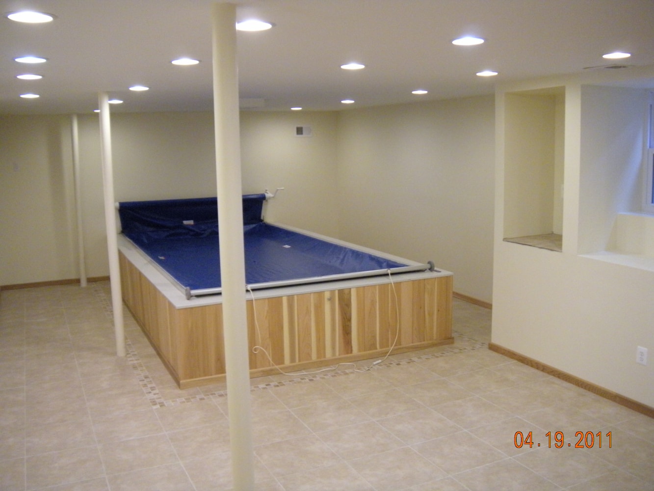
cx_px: 327
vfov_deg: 40.7
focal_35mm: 35
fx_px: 661
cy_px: 246
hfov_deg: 52.6
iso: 400
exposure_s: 1/40.2
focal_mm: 5.9
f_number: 3.8
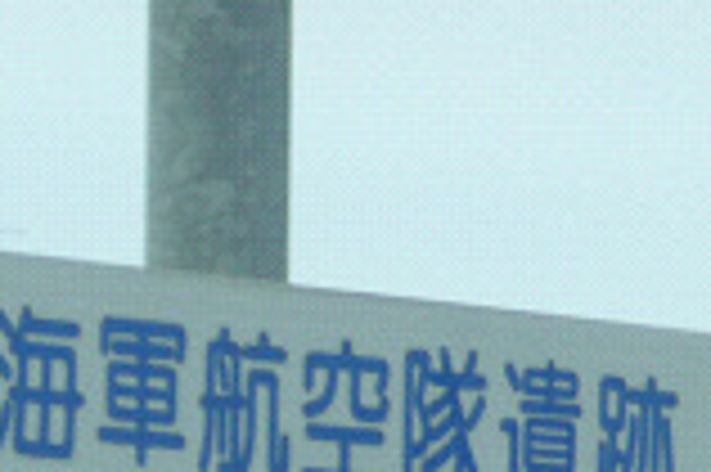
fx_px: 16079
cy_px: 915
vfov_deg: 1.7
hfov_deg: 2.5
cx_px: 452
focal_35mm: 815
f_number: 4.8
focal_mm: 36.4
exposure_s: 1/320
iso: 100
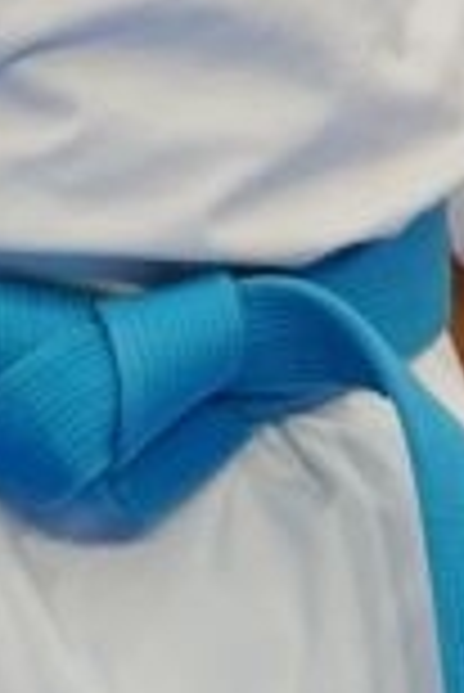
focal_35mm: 1962
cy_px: 536
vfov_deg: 1.1
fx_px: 37844
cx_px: -36
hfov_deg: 0.7
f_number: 2.8
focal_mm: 168
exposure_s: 1/500
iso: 800
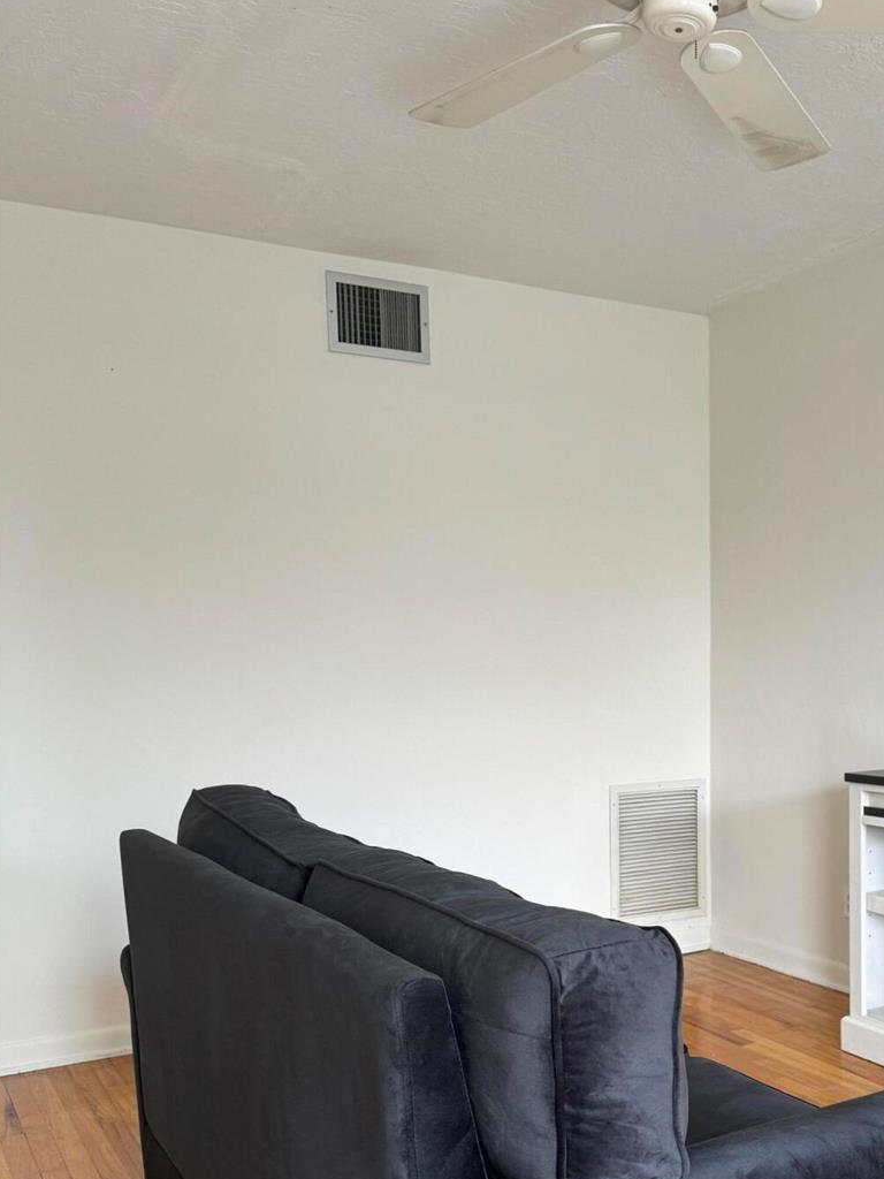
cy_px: 800
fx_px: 1226
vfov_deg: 50.3
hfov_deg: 38.7
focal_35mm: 36
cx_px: 655
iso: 125
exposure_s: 1/121
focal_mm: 6.86
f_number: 1.78
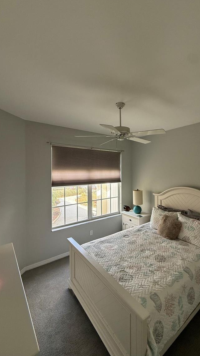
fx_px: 151
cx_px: 125
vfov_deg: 99.3
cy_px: 172
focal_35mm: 16
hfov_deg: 66.0
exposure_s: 1/99
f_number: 2.2
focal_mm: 2.22
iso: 125
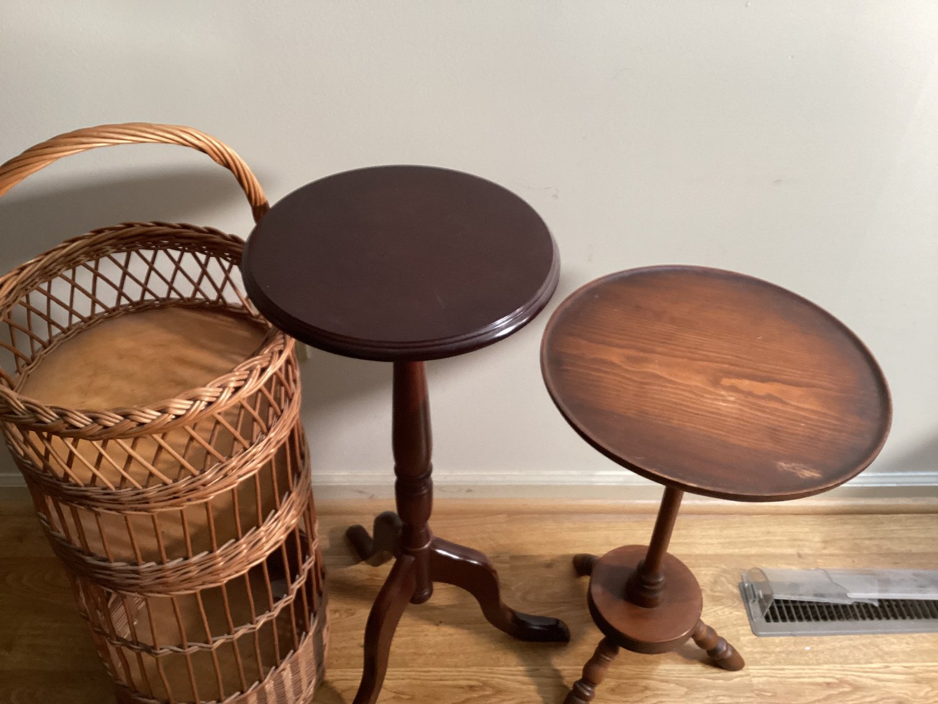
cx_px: 469
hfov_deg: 58.3
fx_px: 840
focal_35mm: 31
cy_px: 352
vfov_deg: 45.4
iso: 200
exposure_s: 1/60
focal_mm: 3.3
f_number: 2.4
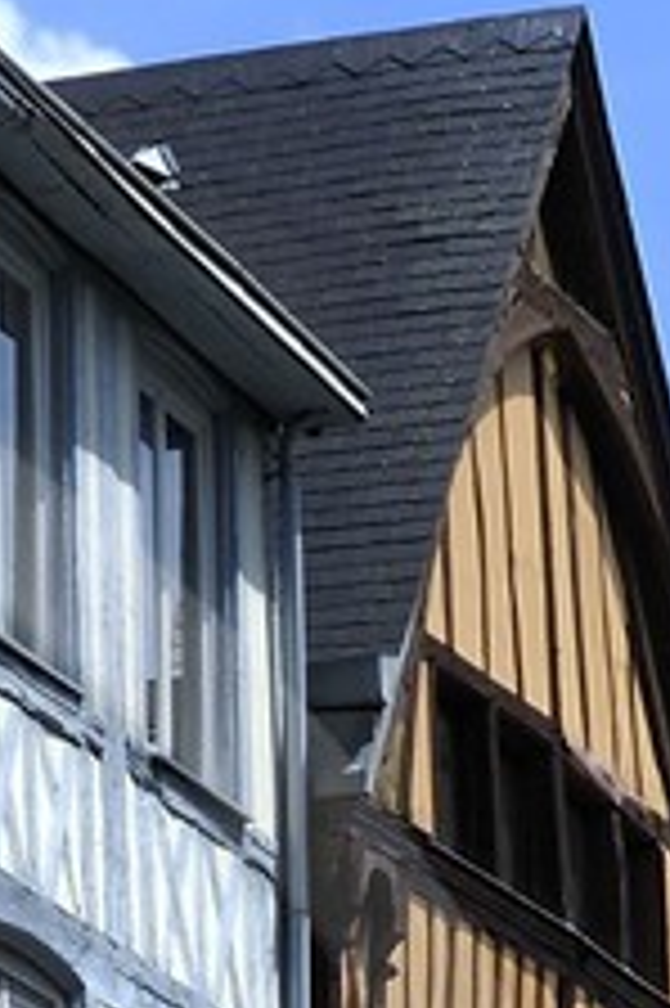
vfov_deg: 7.1
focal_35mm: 286
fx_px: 7996
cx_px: -737
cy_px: 1638
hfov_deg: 4.7
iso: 200
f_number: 14
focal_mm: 40
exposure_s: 1/200
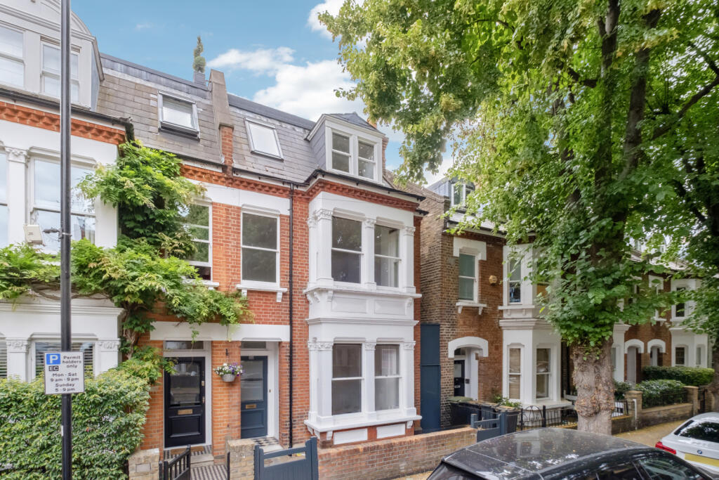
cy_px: 240
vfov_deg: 77.3
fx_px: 300
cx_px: 360
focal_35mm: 15
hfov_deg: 100.4
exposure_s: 1/250
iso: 2500
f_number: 8
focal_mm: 10
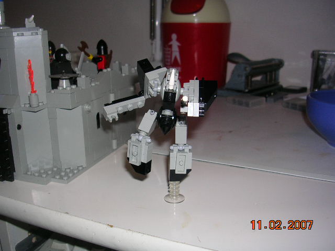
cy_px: 126
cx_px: 168
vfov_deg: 37.7
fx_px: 368
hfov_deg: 49.0
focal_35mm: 38
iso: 50
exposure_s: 1/60.1
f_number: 2.8
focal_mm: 5.8
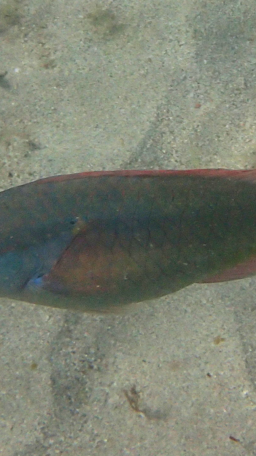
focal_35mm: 152
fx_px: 1835
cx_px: 153
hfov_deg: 8.0
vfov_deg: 14.1
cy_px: 225
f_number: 6.3
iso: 160
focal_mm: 18
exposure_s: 1/400
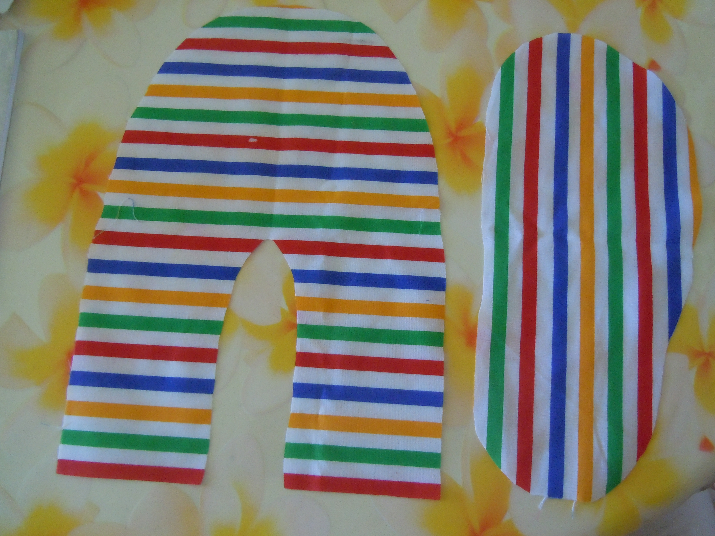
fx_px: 620
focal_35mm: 30
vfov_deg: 46.8
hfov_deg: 60.0
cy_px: 268
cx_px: 358
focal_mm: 5.4
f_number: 3.5
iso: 800
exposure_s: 1/40
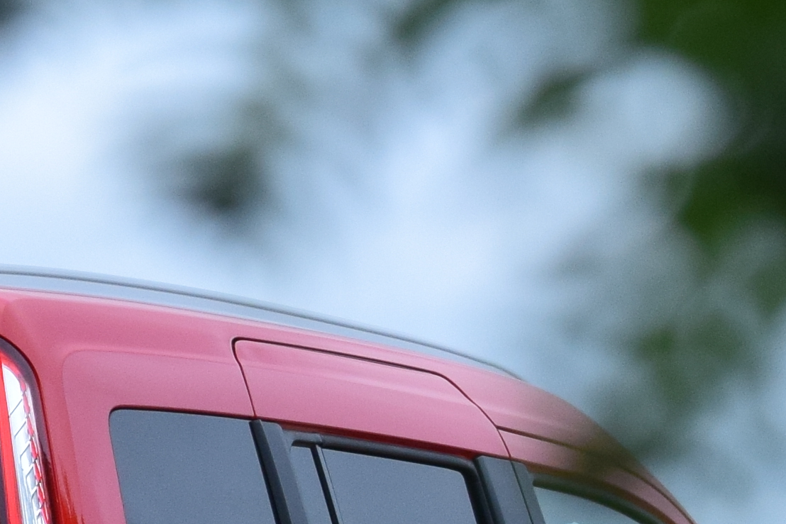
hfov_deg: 4.6
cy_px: 745
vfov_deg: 3.1
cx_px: 28
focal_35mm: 447
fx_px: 9754
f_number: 11
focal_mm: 55
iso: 400
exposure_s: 1/400
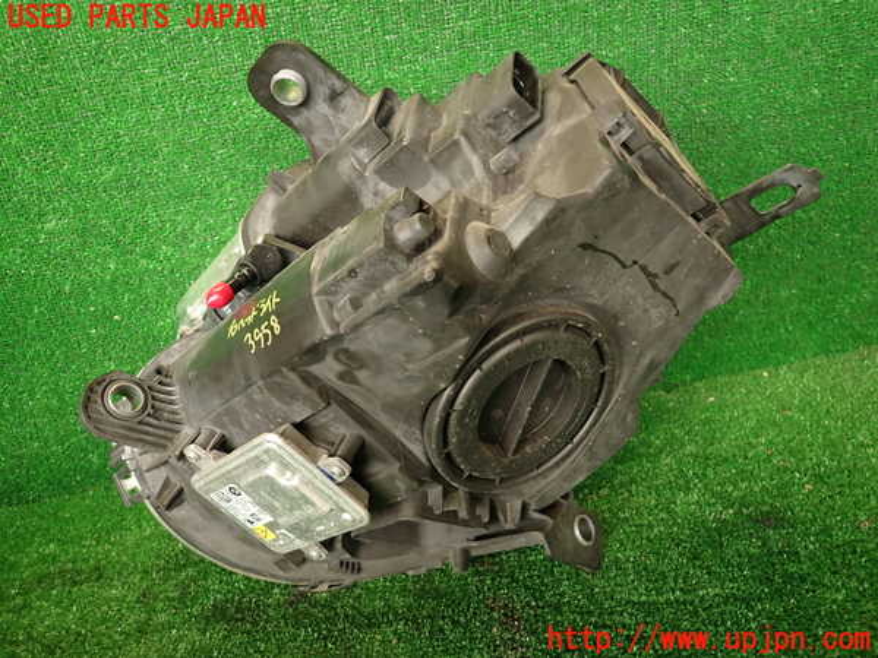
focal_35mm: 25
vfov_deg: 54.9
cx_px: 439
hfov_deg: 69.4
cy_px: 329
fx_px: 634
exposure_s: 1/50
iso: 200
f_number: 2
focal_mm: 4.5
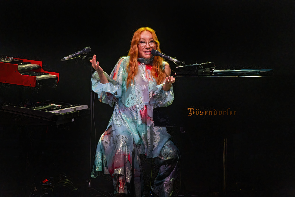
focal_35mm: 500
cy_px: 98
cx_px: 148
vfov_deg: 2.7
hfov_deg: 4.1
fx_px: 4094
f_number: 6.3
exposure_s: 1/320
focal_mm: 500
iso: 3600
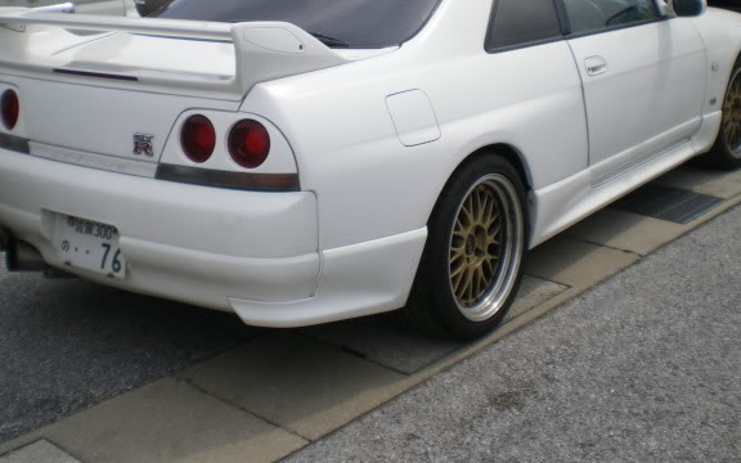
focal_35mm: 53
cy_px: 136
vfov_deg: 24.2
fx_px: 1070
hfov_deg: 38.2
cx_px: 349
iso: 50
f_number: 4.6
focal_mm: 6.3
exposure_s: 1/500
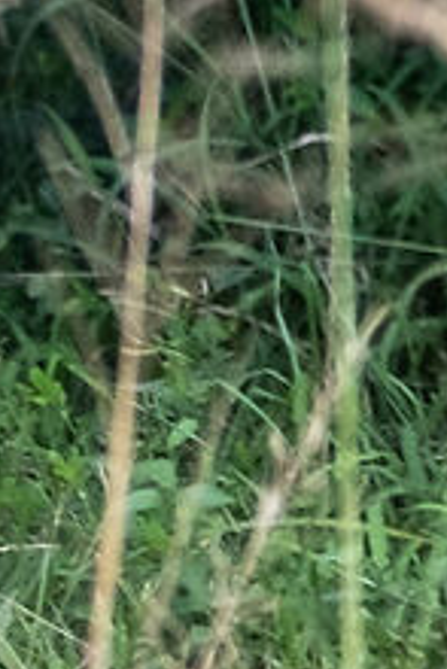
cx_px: 3591
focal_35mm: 1145
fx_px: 21290
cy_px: -368
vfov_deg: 1.8
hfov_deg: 1.2
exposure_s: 1/105
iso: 250
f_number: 4
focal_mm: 70
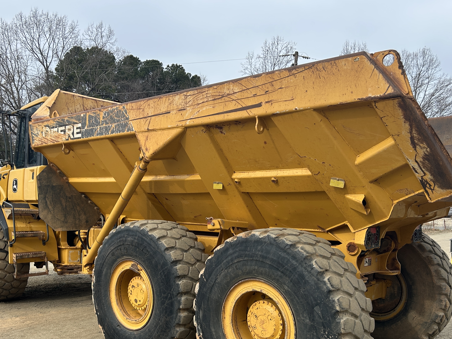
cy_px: 225
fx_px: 470
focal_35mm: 36
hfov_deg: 51.3
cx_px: 215
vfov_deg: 39.2
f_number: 1.5
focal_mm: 5.7
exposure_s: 1/1311
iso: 50
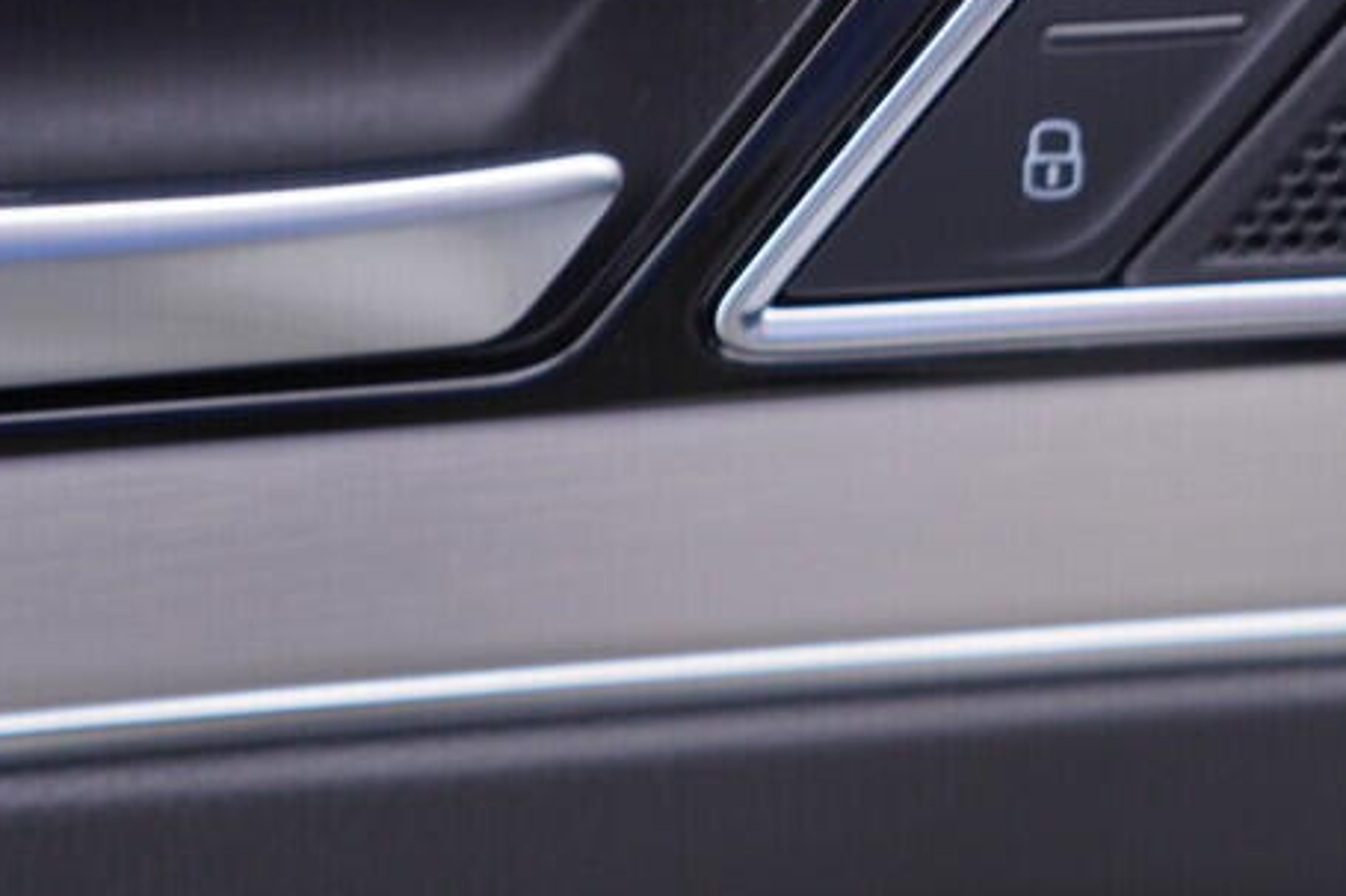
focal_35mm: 81
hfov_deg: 24.1
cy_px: 43
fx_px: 3027
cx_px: 1290
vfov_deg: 16.6
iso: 125
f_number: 3.2
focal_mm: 24
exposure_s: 1/50
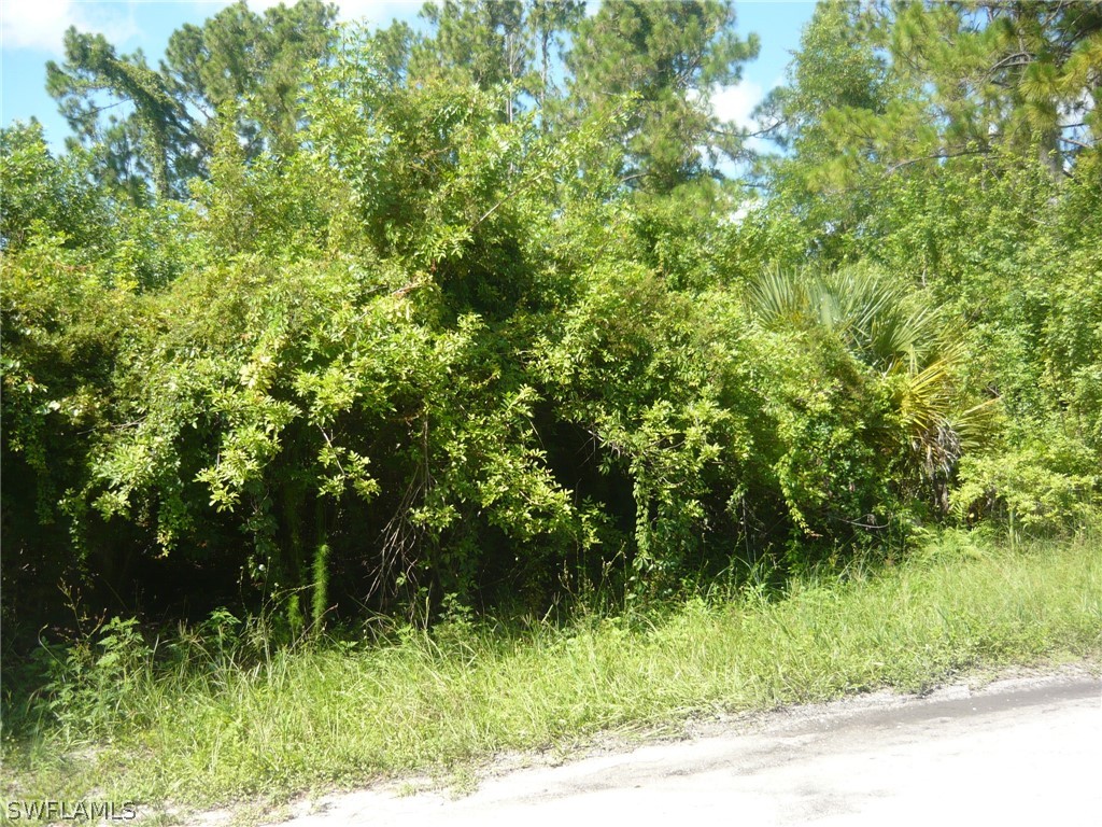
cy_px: 414
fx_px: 1051
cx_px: 551
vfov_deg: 42.9
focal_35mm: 33
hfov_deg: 55.4
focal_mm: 5.5
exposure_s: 1/500
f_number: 2.8
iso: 100
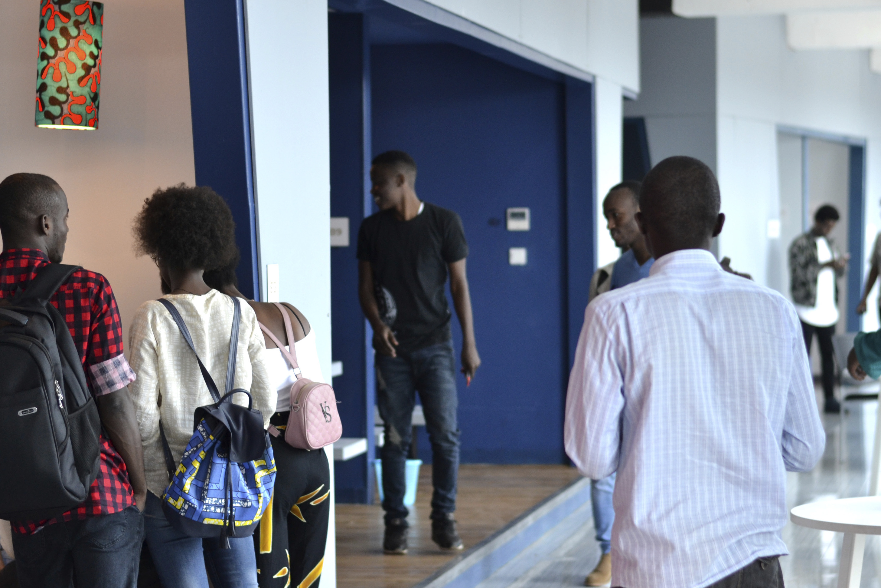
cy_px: 241
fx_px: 2520
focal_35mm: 103
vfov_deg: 13.3
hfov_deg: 19.8
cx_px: 444
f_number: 2
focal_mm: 50
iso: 400
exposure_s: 1/200
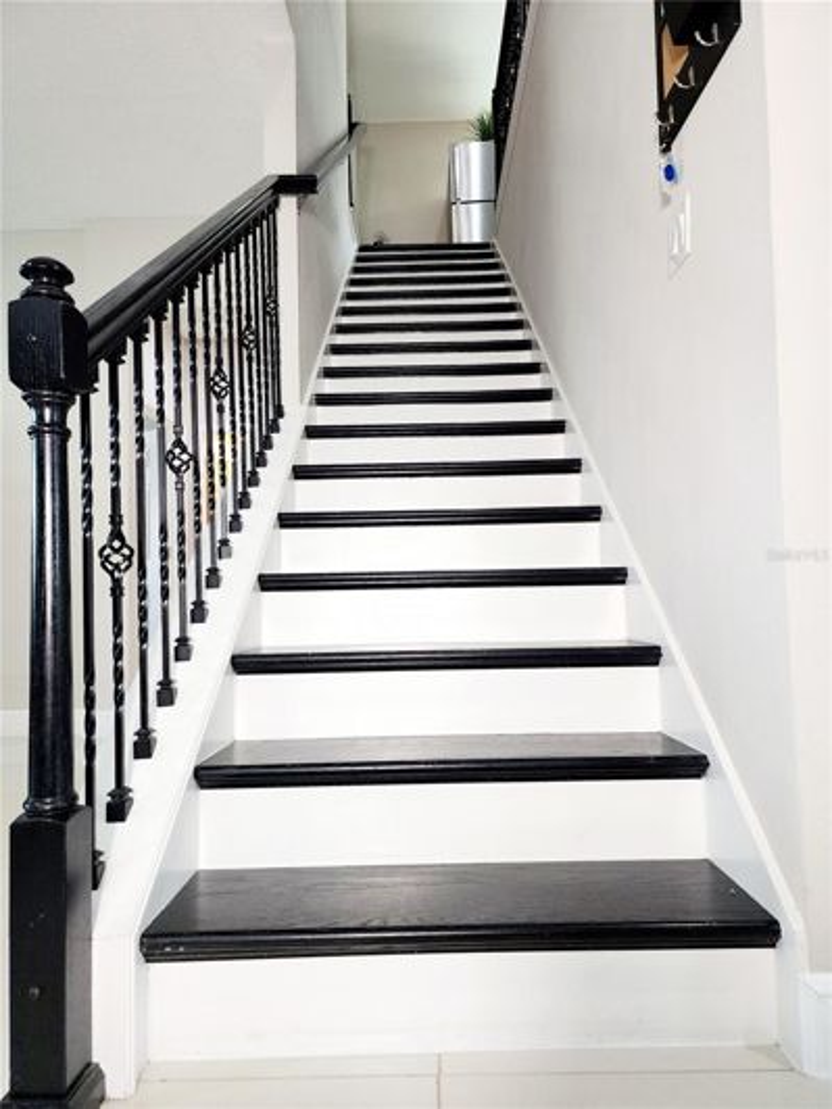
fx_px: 737
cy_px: 554
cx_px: 416
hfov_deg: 58.9
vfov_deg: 73.9
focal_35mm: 23
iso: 200
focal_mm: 6.4
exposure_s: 1/120
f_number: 1.8
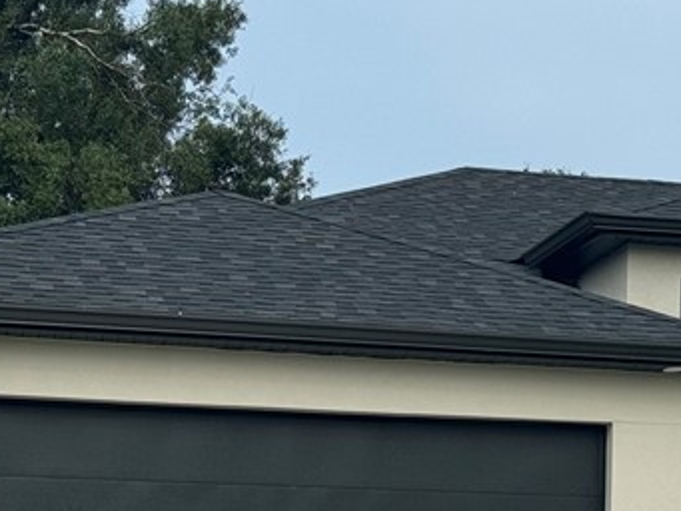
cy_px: 575
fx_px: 2834
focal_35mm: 144
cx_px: 743
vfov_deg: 10.2
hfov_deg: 13.4
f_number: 1.78
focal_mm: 6.76
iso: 64
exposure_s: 1/2959
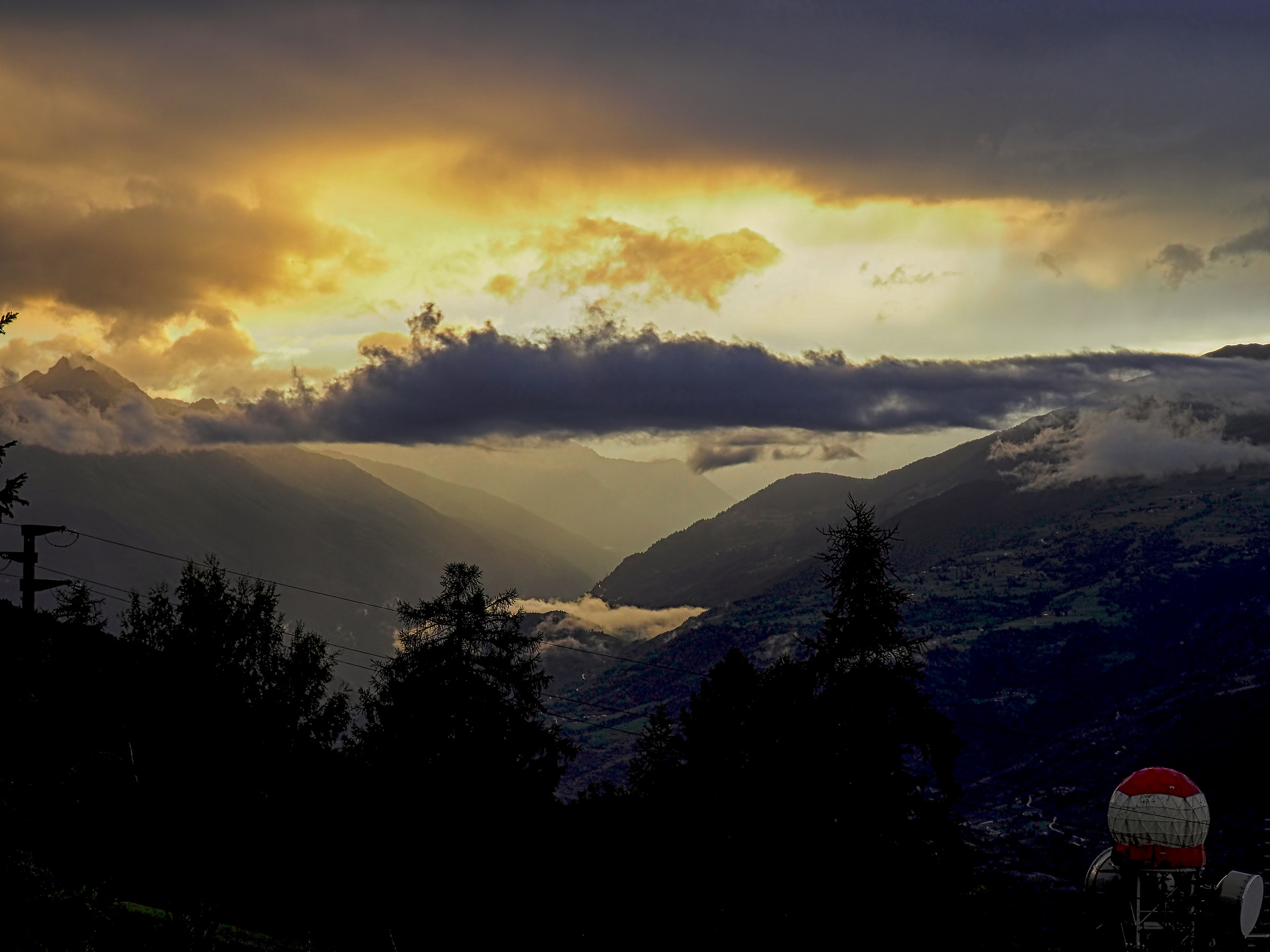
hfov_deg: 28.6
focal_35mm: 68
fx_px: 2495
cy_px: 476
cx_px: 635
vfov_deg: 21.6
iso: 200
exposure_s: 1/80
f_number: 8
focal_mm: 34
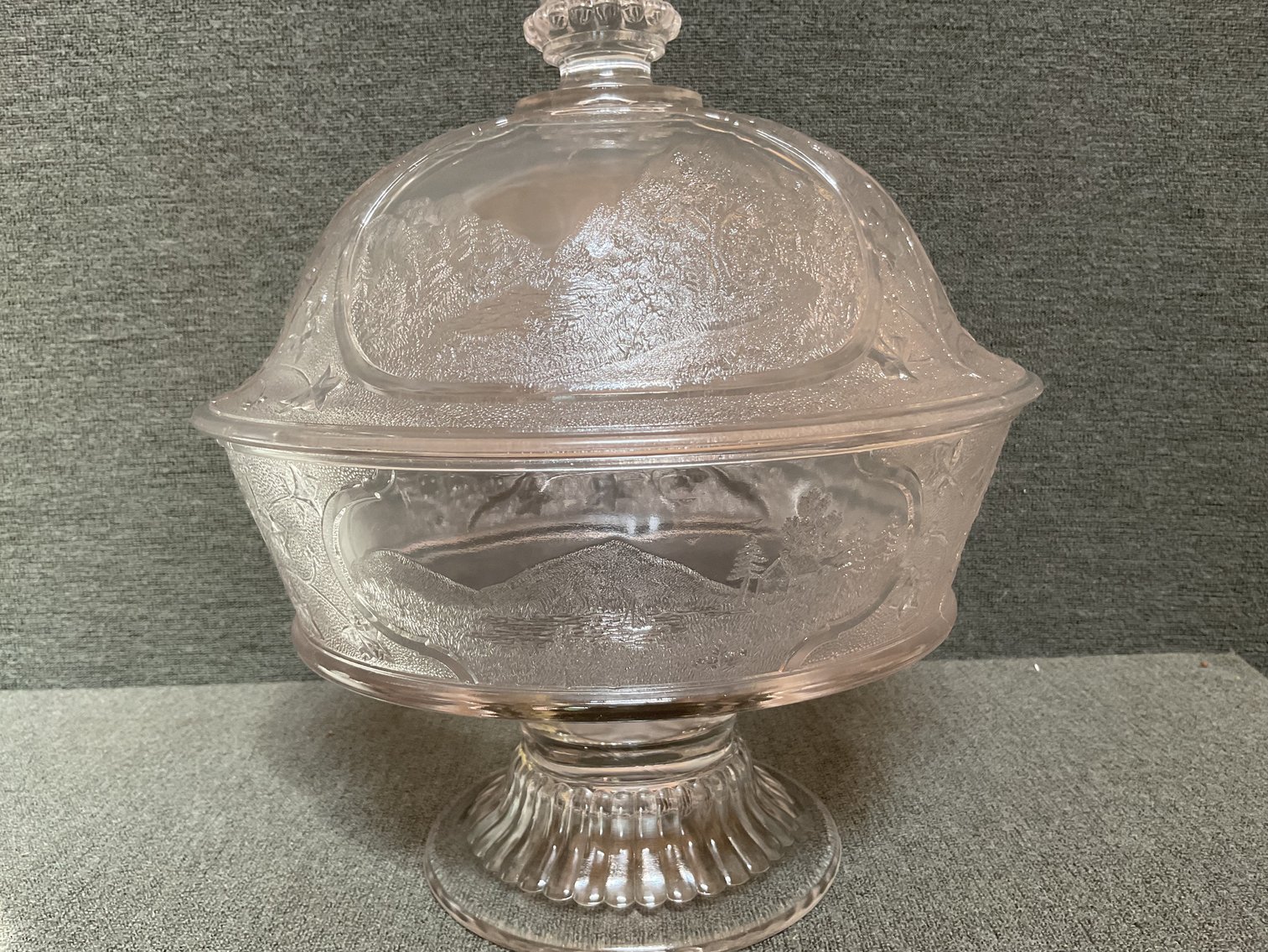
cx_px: 634
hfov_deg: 61.7
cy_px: 476
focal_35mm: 29
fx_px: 1062
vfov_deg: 48.2
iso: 64
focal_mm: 3
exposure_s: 1/50
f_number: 1.8
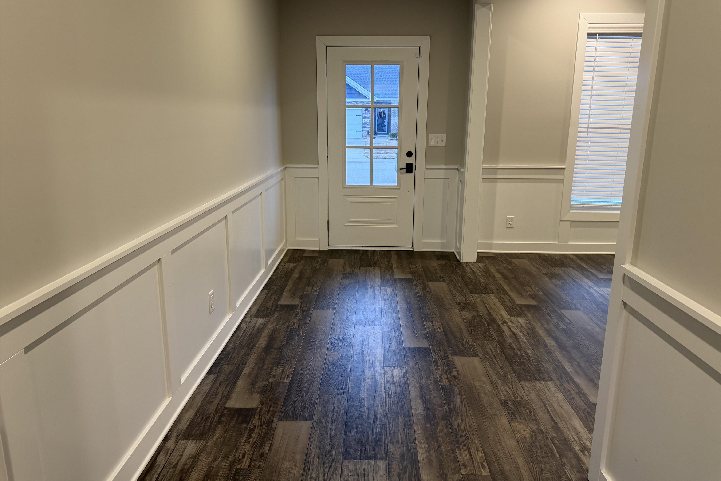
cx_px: 360
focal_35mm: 25
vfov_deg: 51.3
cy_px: 224
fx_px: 501
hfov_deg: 71.5
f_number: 1.78
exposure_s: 1/60
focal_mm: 6.76
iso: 200
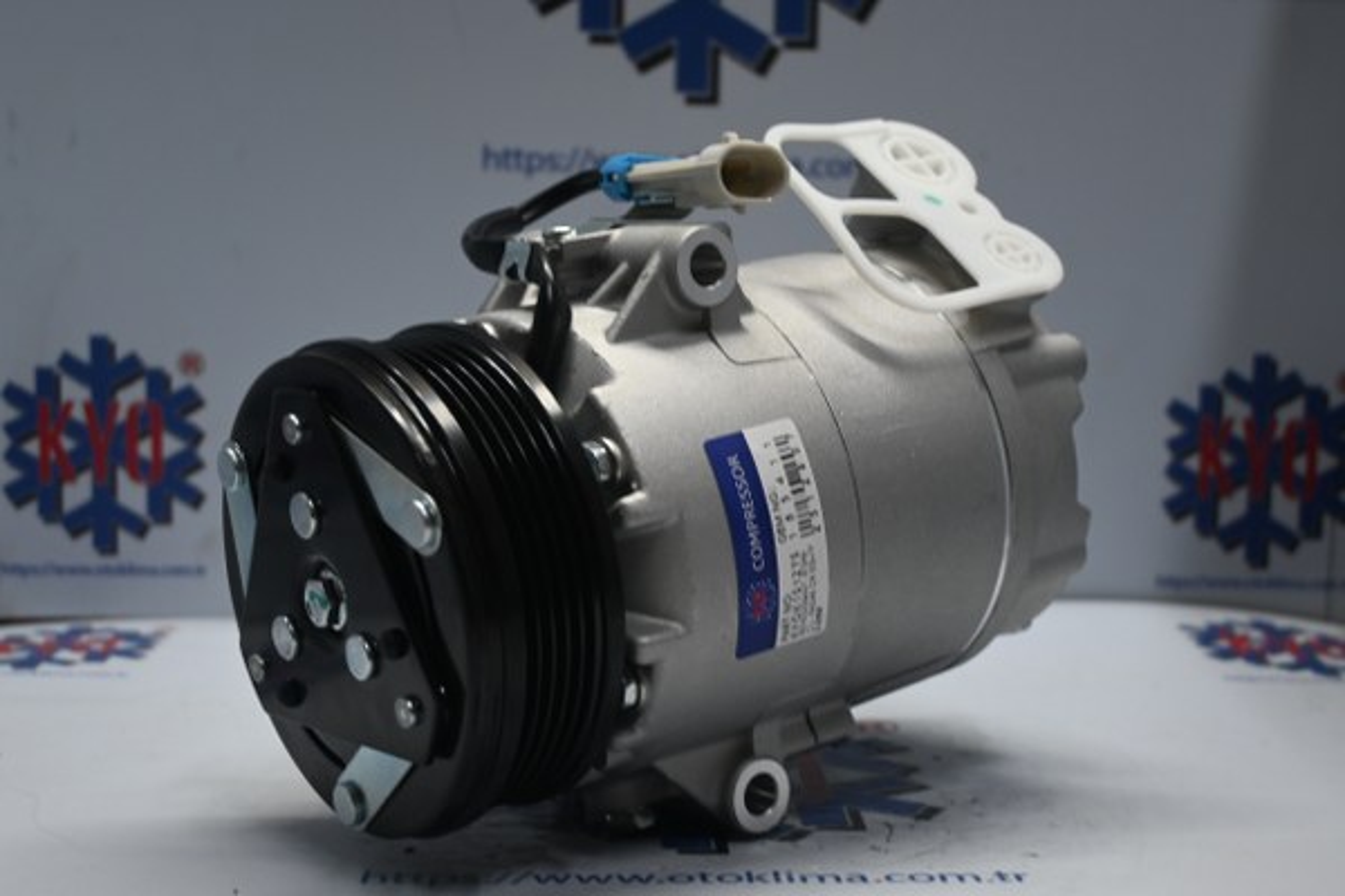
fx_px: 1961
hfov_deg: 37.9
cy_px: 448
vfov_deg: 25.8
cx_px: 672
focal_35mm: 52
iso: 560
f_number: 5.3
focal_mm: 35
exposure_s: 1/60
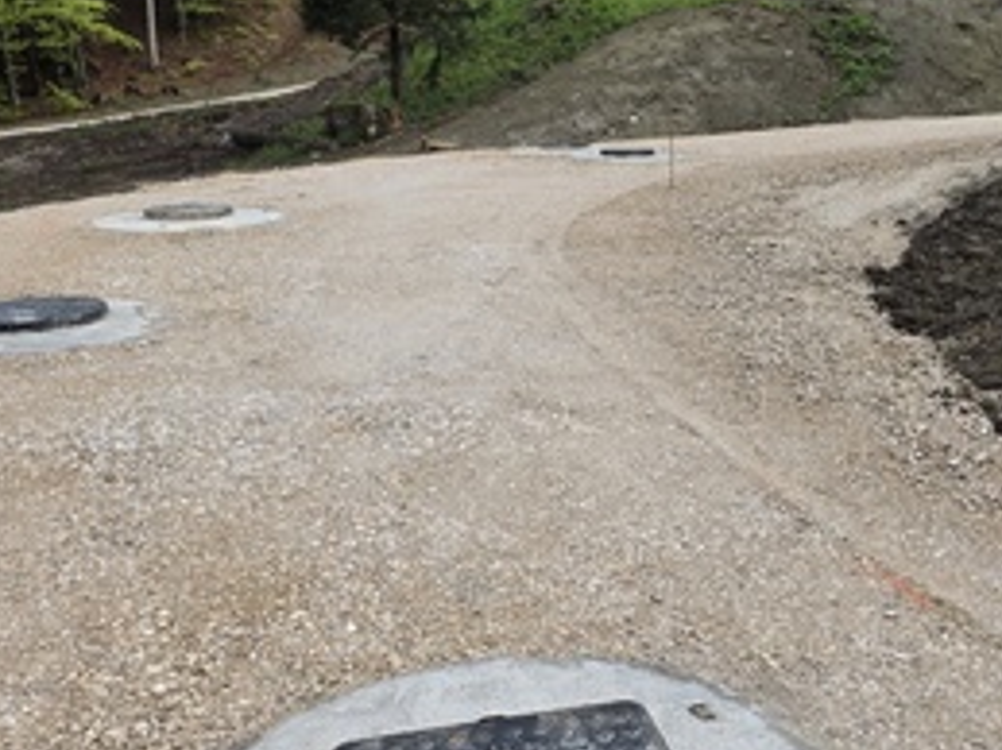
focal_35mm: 40
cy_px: 298
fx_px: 1157
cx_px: 638
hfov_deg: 46.3
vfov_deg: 35.8
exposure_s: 1/2929
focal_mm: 6.3
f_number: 1.7
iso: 80
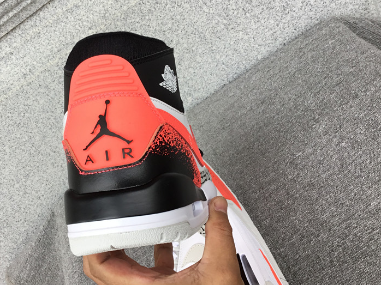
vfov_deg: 35.9
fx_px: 440
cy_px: 122
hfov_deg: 46.5
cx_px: 148
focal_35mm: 40
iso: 25
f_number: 2.4
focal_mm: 3.3
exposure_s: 1/100
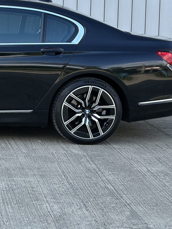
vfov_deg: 17.2
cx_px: -65
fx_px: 756
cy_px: 69
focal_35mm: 114
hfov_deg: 12.5
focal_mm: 6.86
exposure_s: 1/887
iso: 80
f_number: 1.78
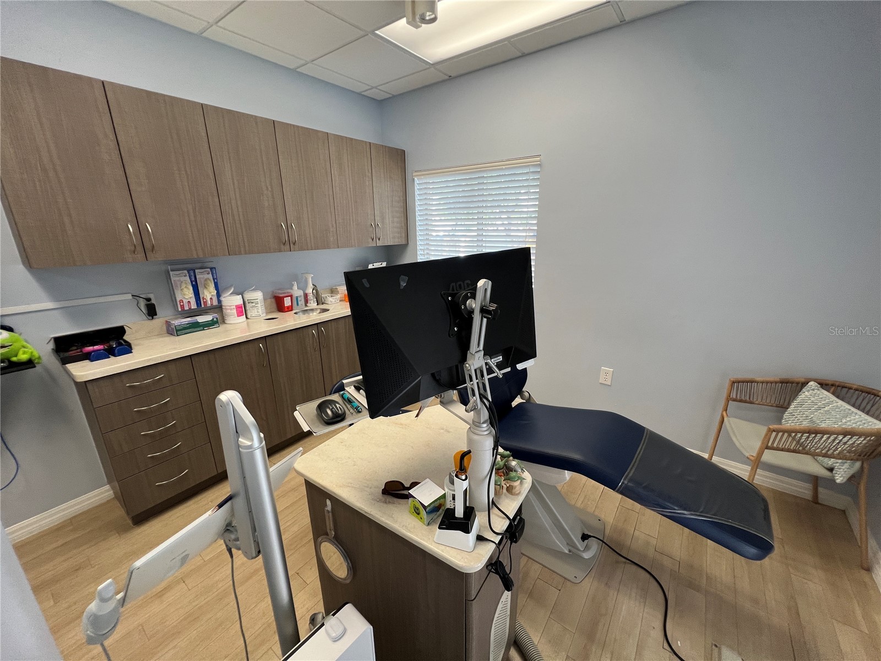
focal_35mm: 13
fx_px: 331
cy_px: 330
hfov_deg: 106.2
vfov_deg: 89.9
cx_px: 440
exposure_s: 1/120
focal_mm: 1.57
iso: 125
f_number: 1.8
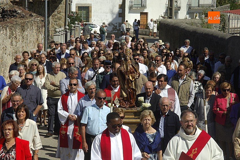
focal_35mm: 128
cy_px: 80
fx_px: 849
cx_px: 120
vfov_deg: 10.7
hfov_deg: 16.1
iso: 250
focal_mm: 85
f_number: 16
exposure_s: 1/200
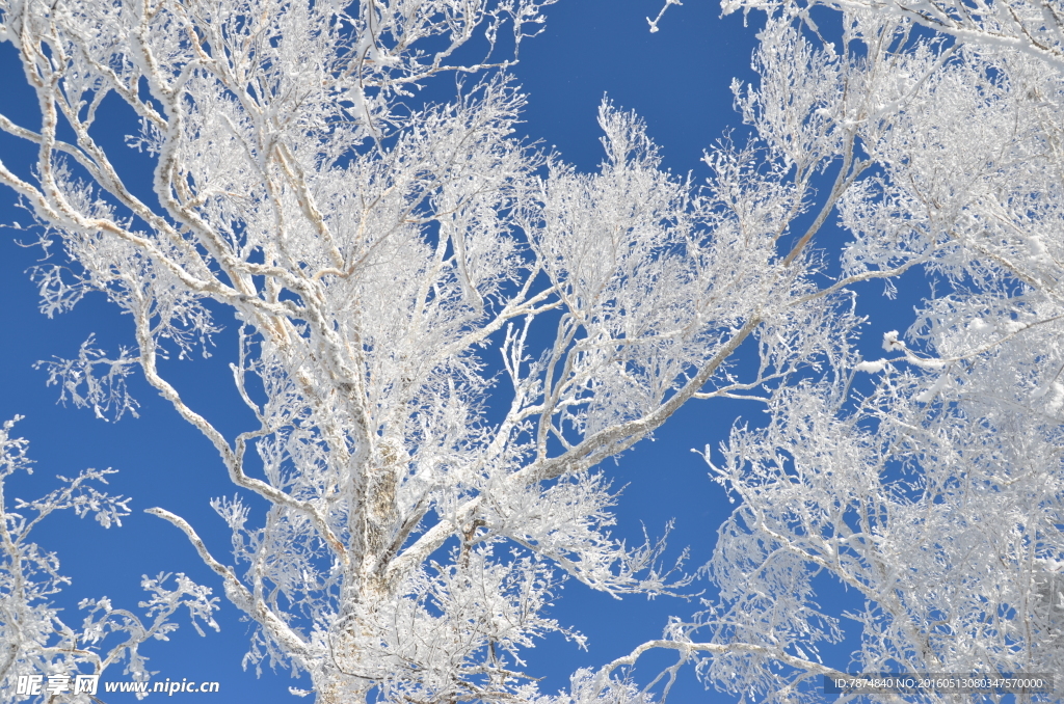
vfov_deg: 36.7
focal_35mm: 36
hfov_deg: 53.2
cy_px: 352
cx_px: 532
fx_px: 1062
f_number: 9
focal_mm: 24
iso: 100
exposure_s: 1/320
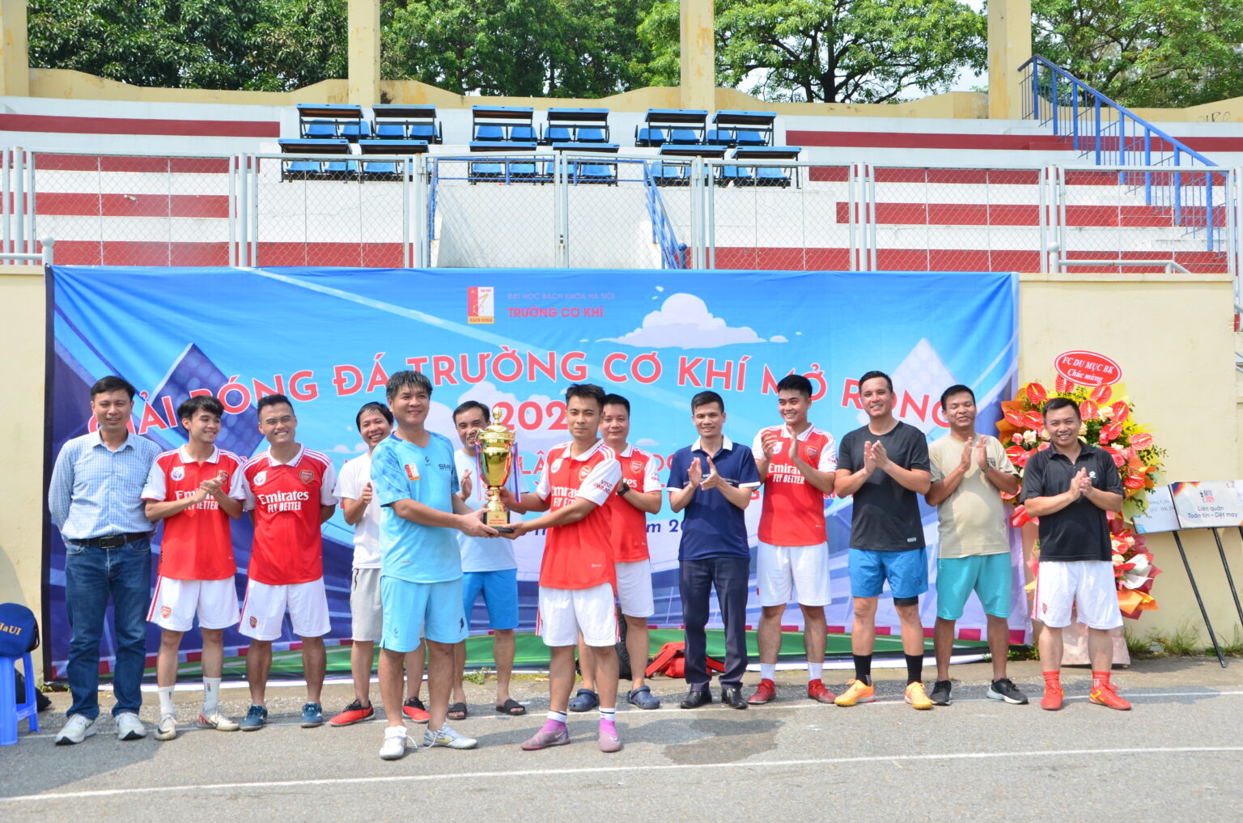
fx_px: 1292
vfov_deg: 35.3
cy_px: 412
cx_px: 622
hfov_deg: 51.4
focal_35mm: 38
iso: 100
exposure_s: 1/125
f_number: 10
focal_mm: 25
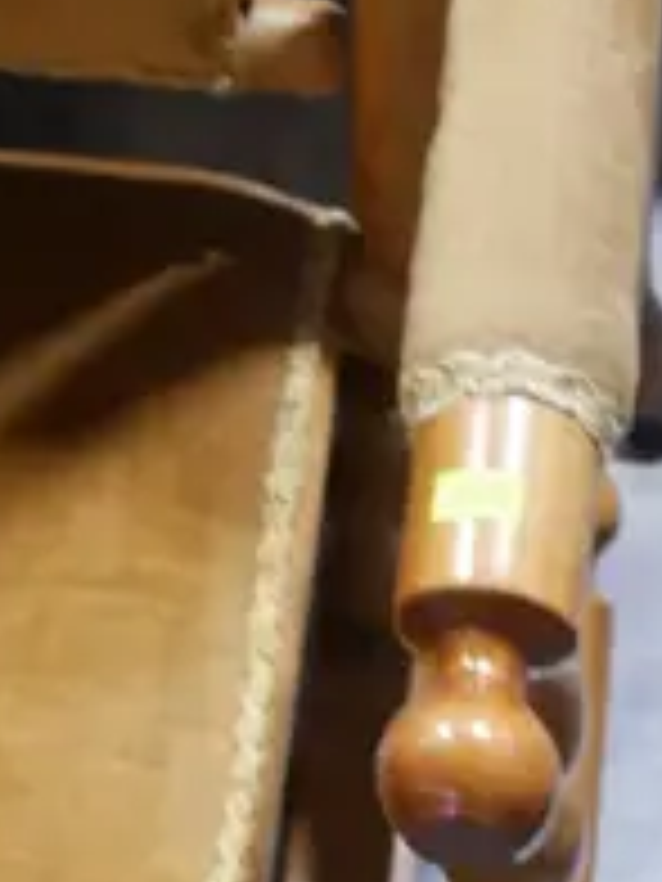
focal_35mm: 146
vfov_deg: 12.8
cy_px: -432
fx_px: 3723
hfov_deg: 10.0
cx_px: -101
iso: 640
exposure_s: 1/60
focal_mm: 14
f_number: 3.5
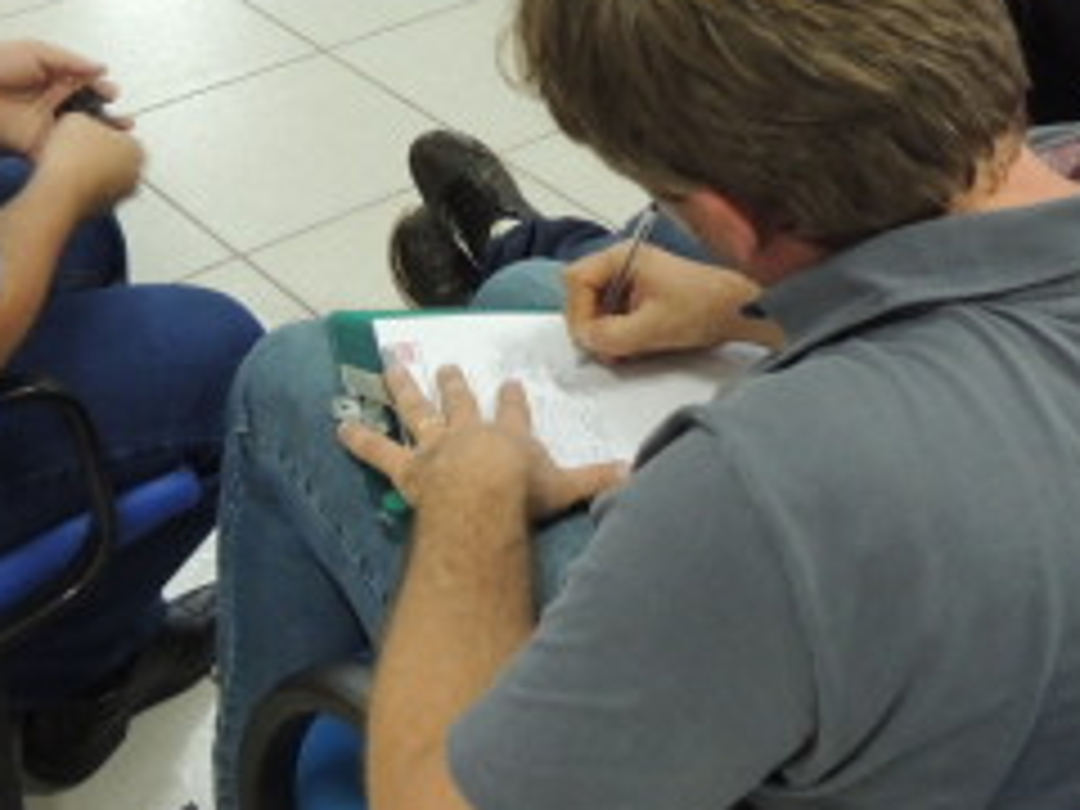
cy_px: 117
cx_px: 477
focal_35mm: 60
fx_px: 1872
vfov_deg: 23.9
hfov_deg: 32.2
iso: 400
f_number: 3
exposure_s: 1/20
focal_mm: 4.3
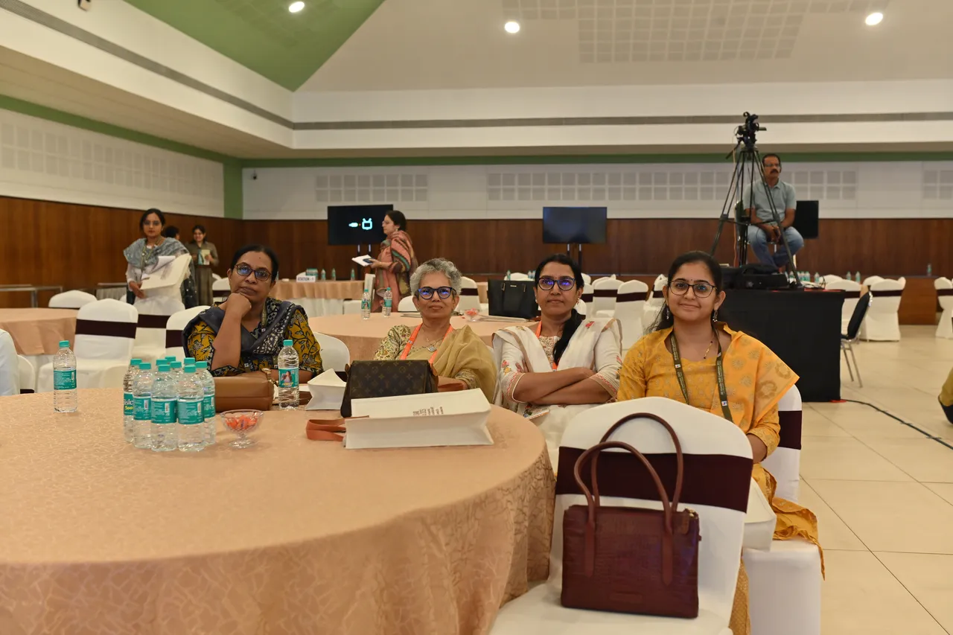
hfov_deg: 54.4
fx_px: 926
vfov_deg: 37.8
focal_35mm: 35
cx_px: 476
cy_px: 318
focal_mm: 35
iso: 800
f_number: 4
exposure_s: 1/125
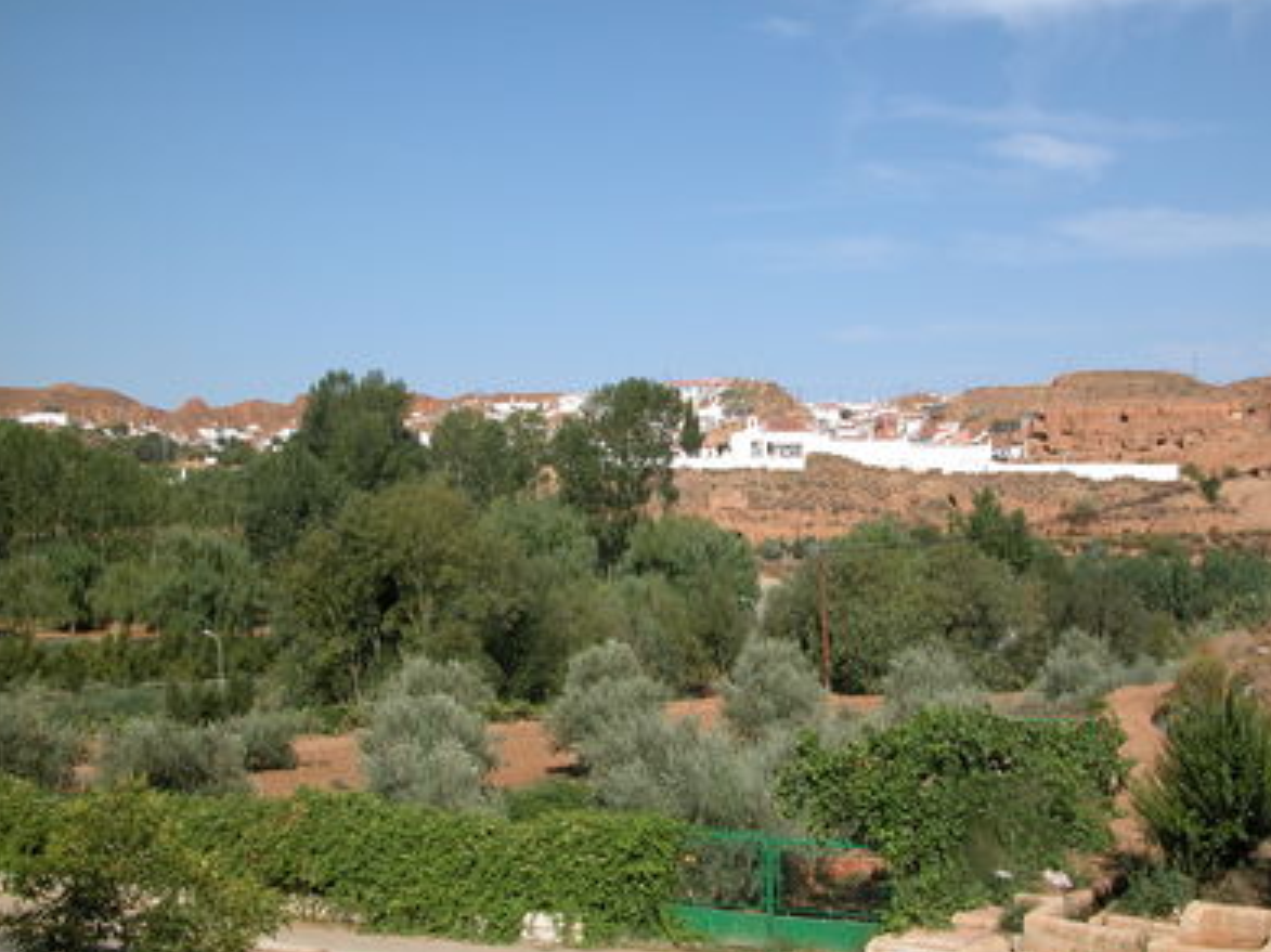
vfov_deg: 33.6
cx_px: 634
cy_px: 474
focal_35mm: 43
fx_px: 1578
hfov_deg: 43.9
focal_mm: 10.7
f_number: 6.5
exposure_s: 1/391
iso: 100
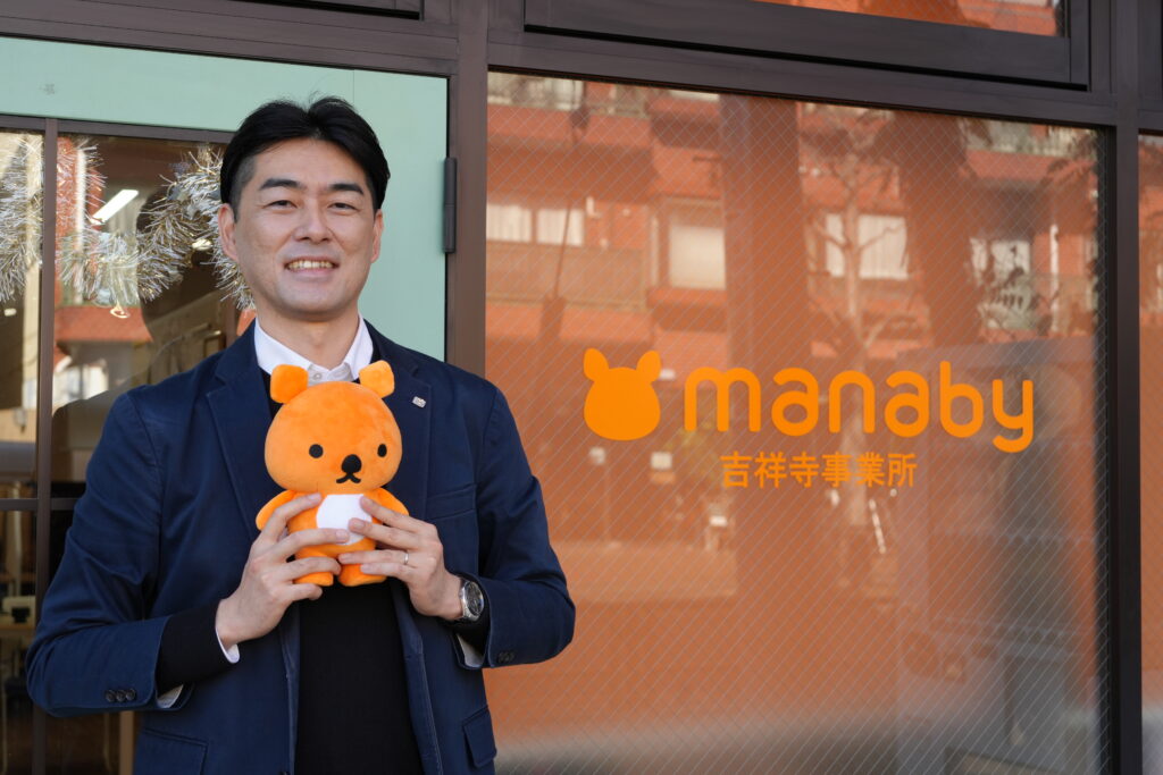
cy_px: 388
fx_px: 1874
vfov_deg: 23.4
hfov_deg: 34.5
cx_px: 582
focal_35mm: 58
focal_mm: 58
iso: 250
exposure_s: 1/160
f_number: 5.6
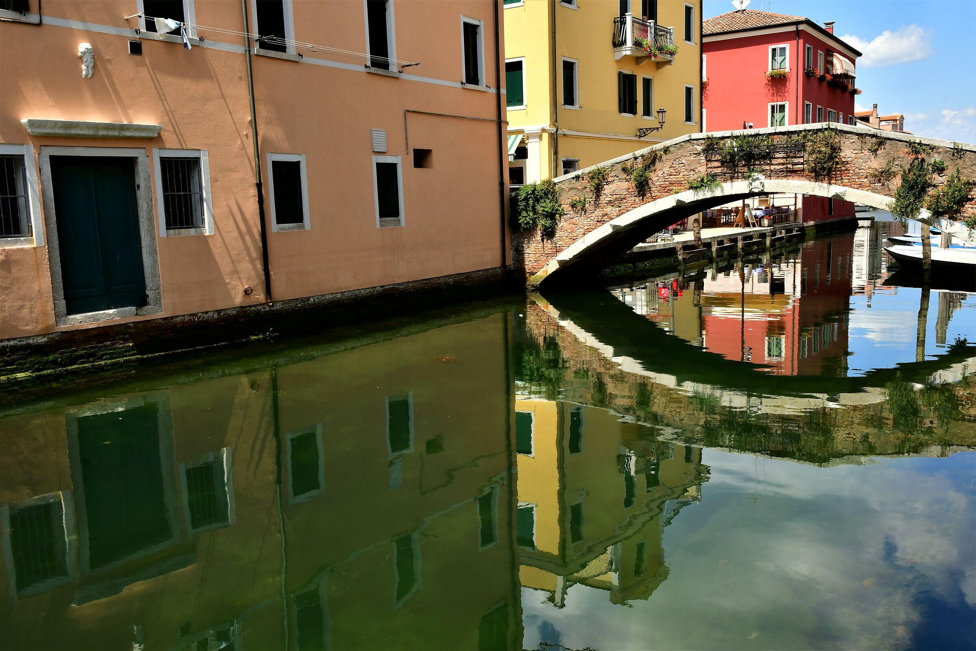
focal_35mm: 33
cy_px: 326
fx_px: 895
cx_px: 488
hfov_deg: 57.2
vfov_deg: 40.0
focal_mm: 22
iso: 280
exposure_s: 1/250
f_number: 13
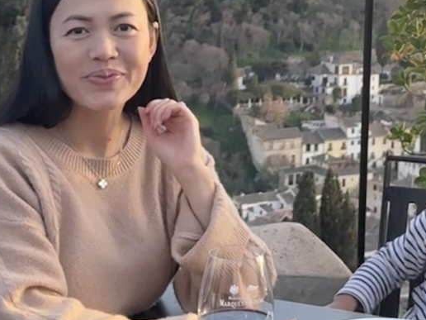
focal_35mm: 93
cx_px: 379
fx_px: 1144
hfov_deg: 20.7
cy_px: -31
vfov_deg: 15.5
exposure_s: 1/1156
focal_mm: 6.76
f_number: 1.78
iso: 100
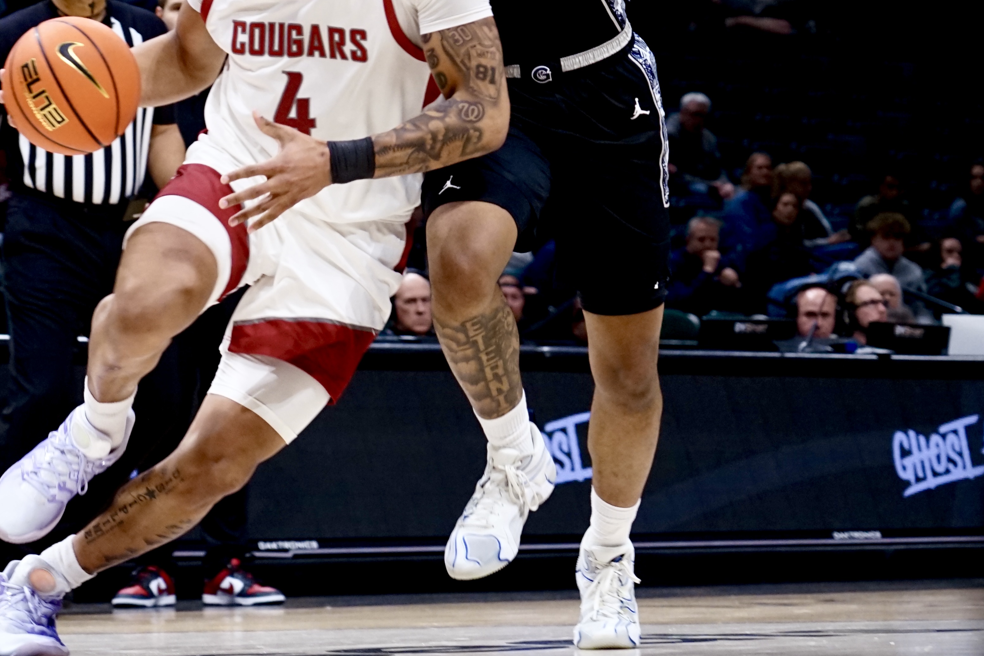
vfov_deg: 8.2
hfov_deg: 12.2
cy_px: 192
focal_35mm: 168
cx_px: 276
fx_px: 4591
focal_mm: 87
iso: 3200
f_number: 4
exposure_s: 1/640
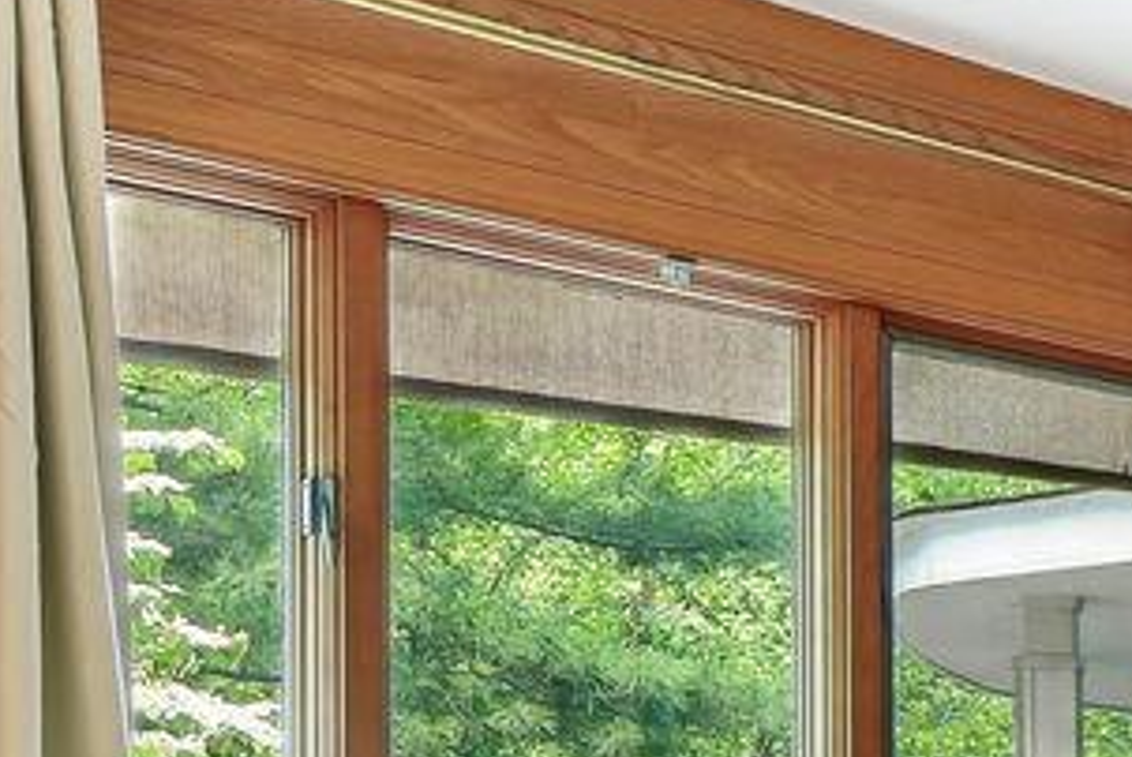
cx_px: 2152
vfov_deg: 16.3
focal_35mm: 80
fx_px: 2518
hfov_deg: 18.5
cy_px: 963
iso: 200
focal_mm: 14
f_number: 8
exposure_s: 1/2
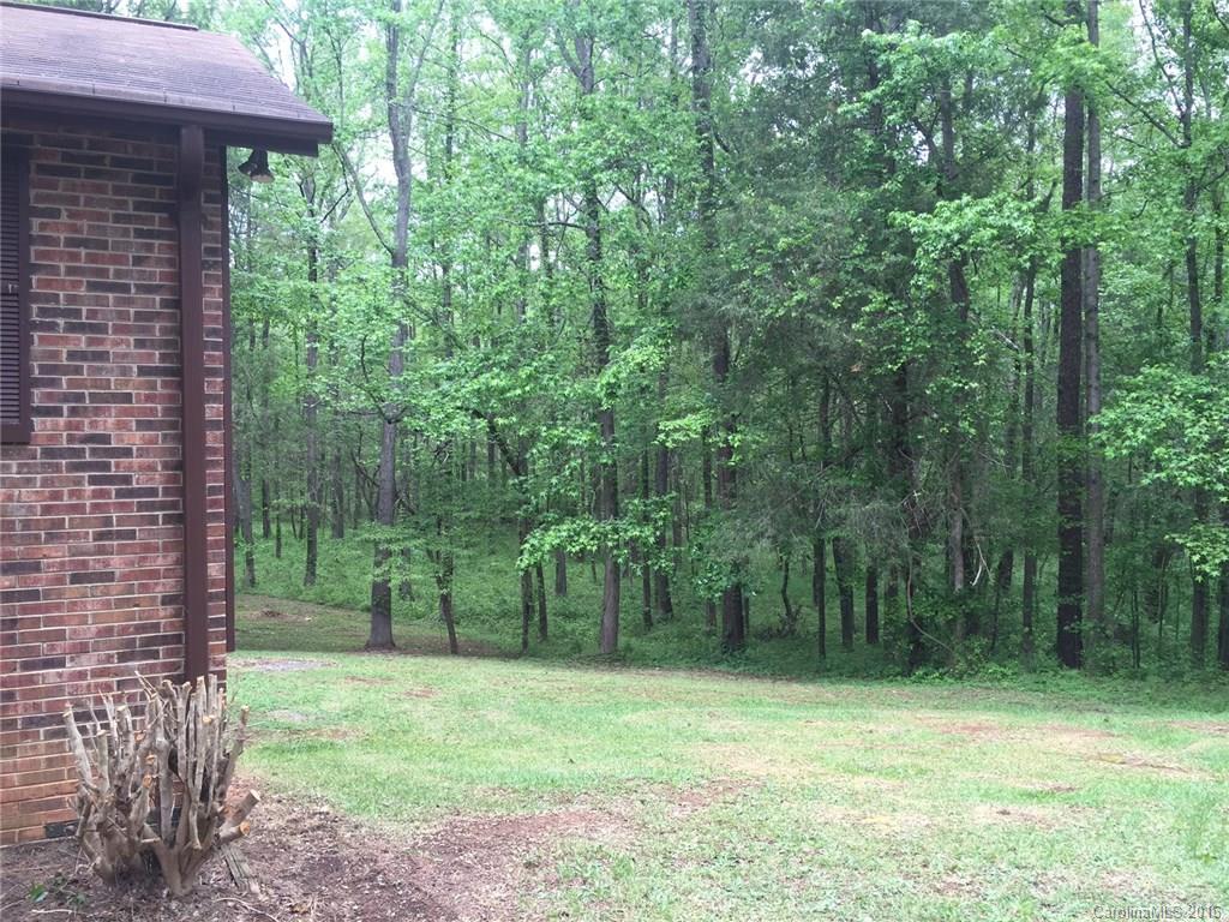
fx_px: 1030
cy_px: 461
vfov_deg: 48.2
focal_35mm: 29
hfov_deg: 61.7
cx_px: 614
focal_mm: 4.15
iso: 32
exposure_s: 1/120
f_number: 2.2
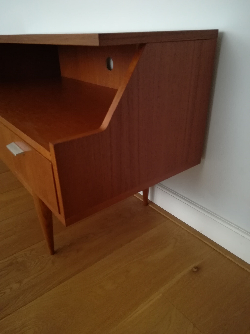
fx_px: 250
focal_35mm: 26
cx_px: 125
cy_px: 167
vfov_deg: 67.3
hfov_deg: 53.1
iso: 640
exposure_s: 1/15
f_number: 2.2
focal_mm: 3.83
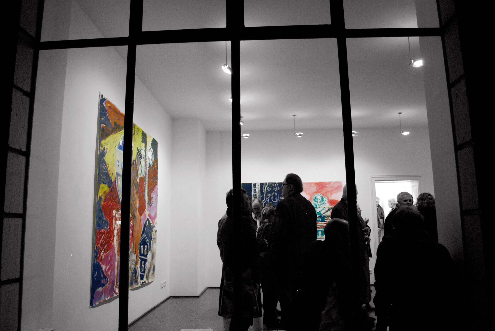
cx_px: 248
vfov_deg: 48.1
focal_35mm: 27
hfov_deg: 67.3
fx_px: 372
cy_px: 166
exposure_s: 1/50
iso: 1600
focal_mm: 18
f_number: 3.5
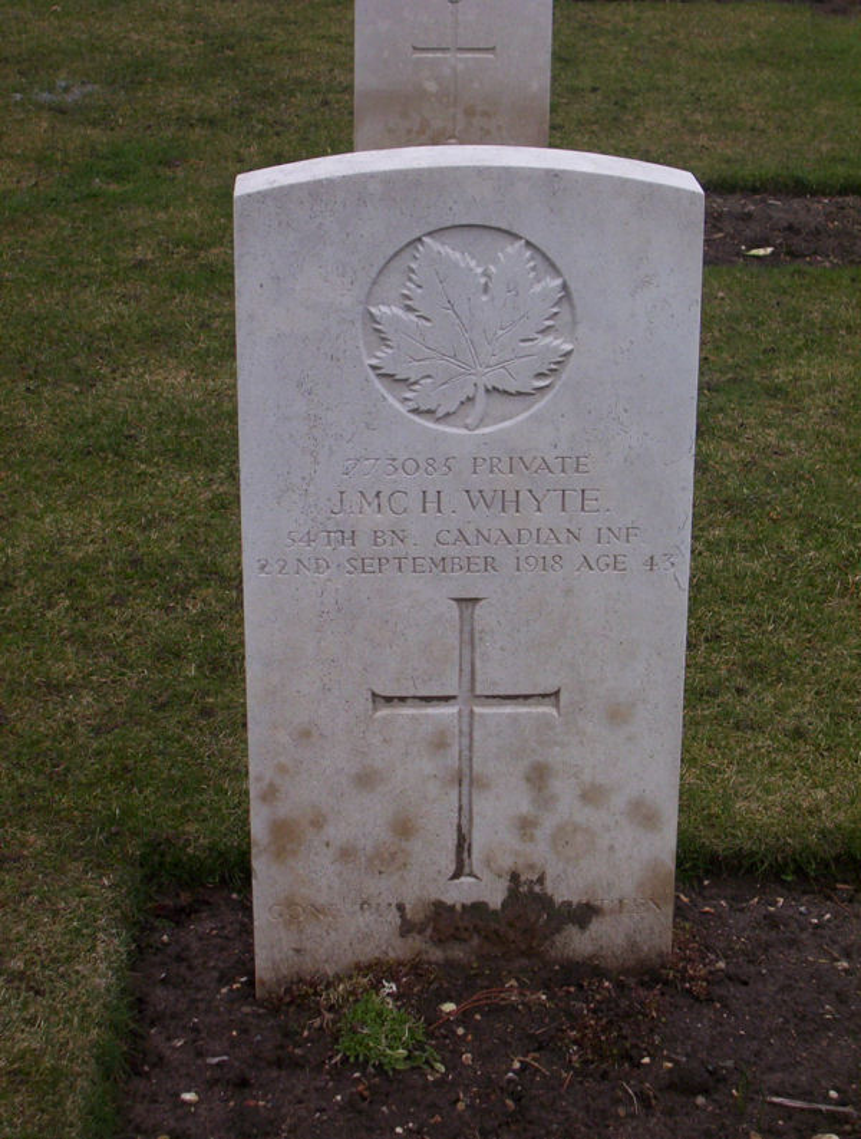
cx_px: 430
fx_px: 2671
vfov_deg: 24.0
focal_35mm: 81
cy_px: 570
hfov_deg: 18.3
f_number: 3.62
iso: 100
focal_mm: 10.76
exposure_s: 1/310
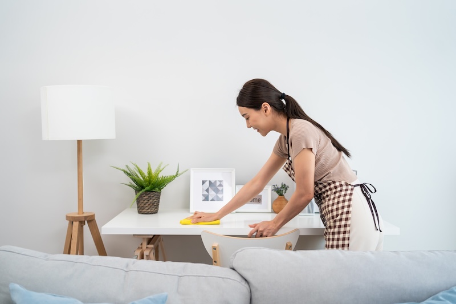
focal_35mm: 35
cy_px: 152
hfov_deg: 54.4
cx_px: 228
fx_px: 443
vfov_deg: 37.8
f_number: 2.2
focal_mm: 35
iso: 400
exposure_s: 1/640
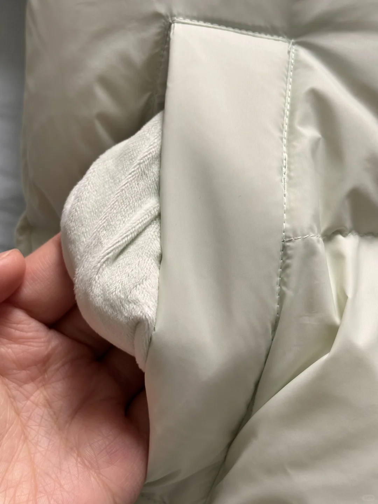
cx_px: 189
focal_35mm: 52
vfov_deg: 36.8
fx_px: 757
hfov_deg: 28.0
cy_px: 252
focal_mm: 5.96
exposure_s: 1/62
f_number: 1.6
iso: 50
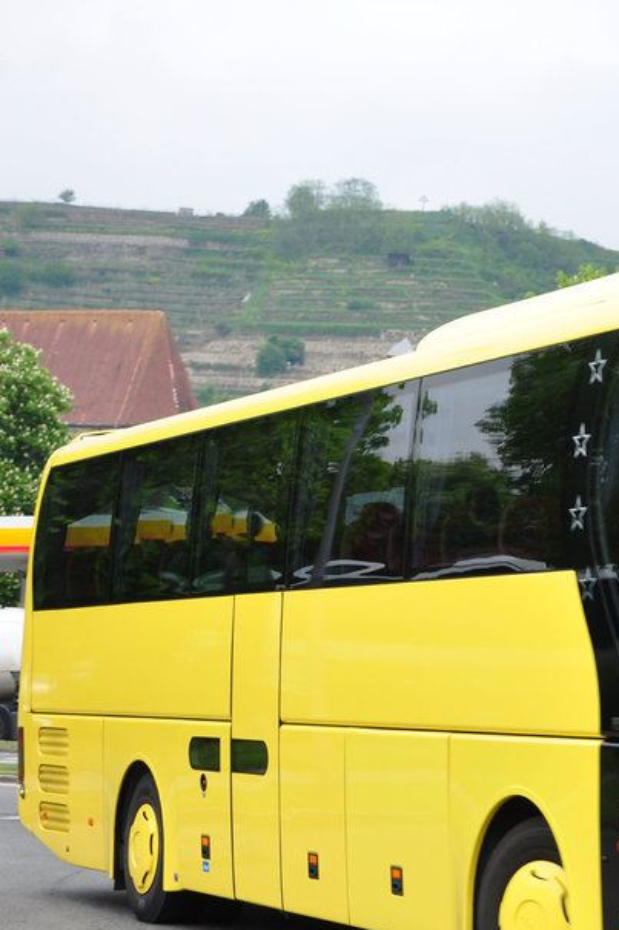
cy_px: 562
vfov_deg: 20.2
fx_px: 2606
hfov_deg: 13.1
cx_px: 786
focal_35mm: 101
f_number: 5.6
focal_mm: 34
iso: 200
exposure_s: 1/125
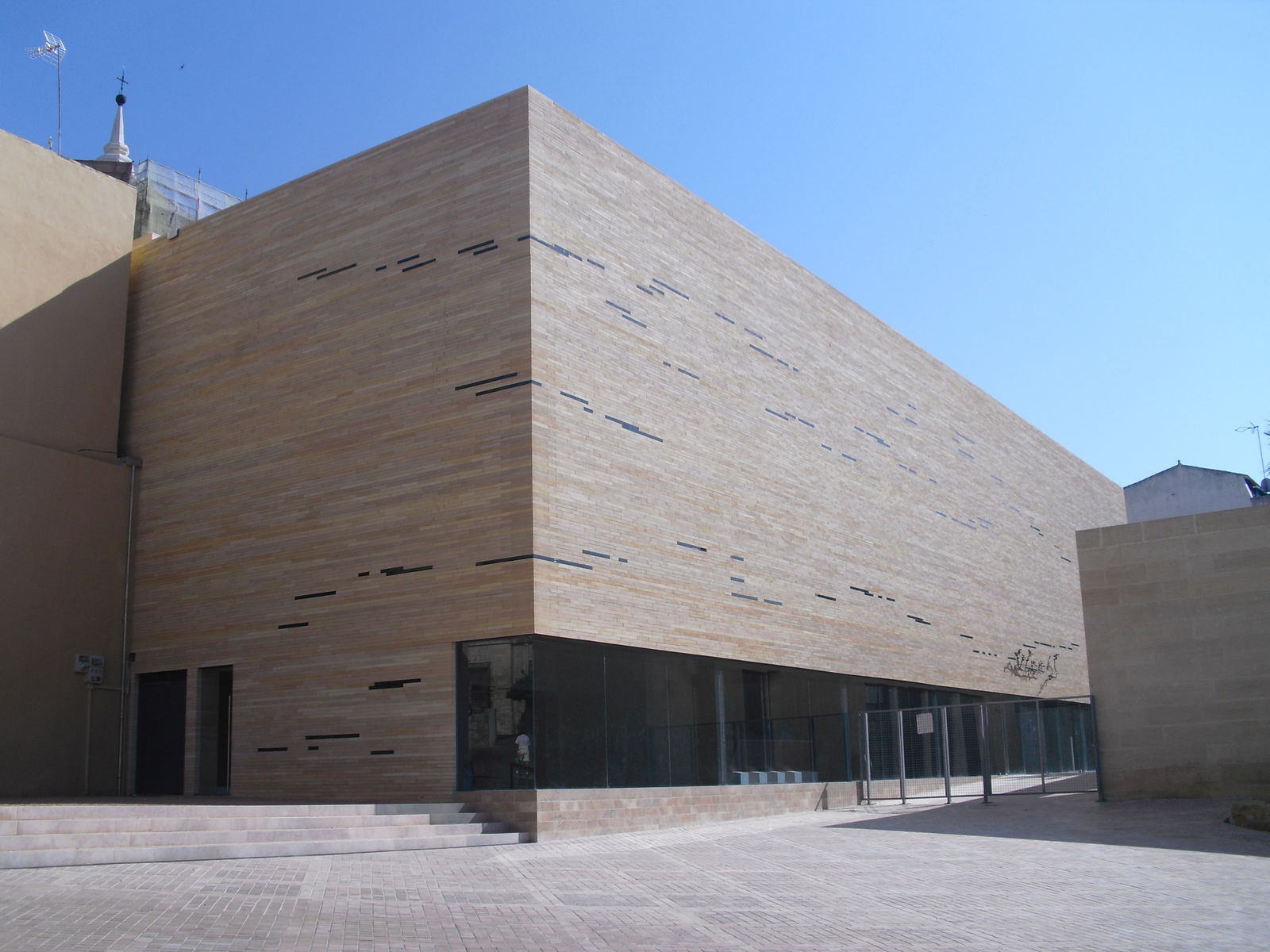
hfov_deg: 51.4
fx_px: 1321
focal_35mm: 36
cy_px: 476
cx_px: 635
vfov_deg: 39.7
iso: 64
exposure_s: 1/200
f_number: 7.8
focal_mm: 6.3
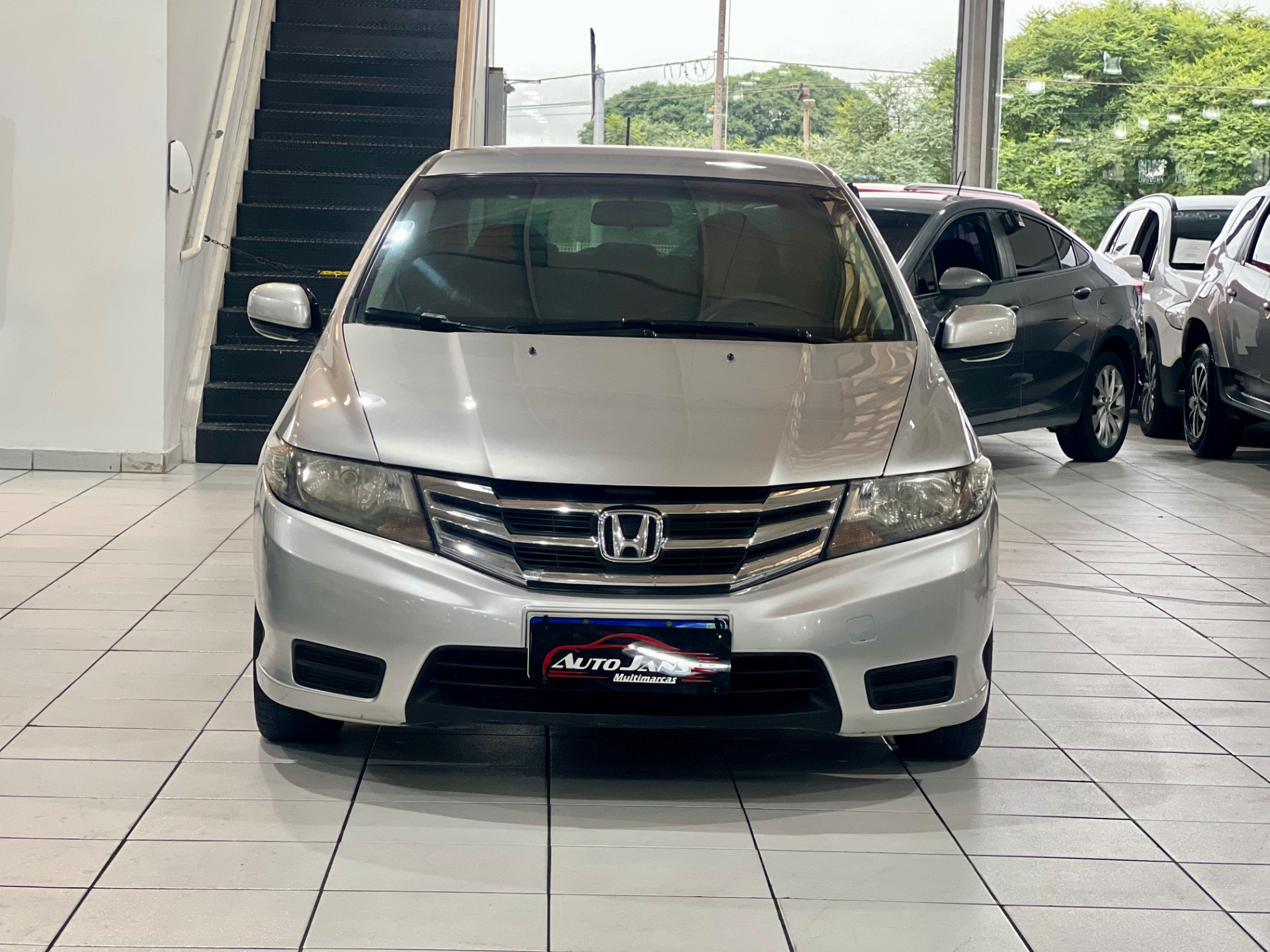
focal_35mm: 77
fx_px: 2825
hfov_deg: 25.3
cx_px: 635
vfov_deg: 19.1
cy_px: 476
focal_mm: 9
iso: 200
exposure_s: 1/40
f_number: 2.8
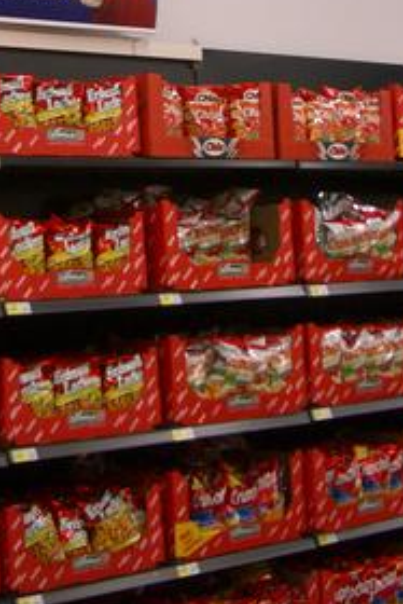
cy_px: 65
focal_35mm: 78
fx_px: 1308
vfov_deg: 25.2
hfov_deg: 17.5
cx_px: 192
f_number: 2.6
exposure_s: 1/60
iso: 100
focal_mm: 5.8
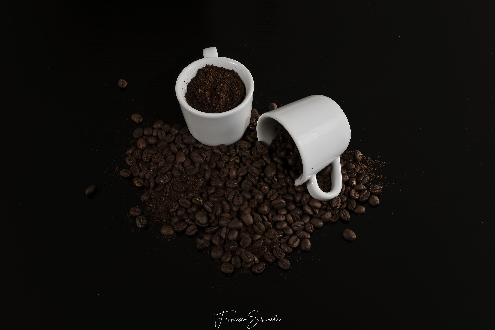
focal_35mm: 35
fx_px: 481
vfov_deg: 37.9
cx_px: 248
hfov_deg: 54.4
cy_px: 165
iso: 100
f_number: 10
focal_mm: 35
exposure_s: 3
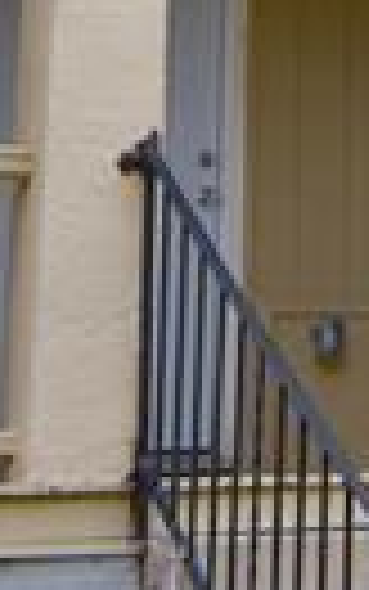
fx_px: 2009
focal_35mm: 125
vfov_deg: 15.6
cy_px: -234
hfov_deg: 10.0
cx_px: 626
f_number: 8
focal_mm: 14
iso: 200
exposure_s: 1/250
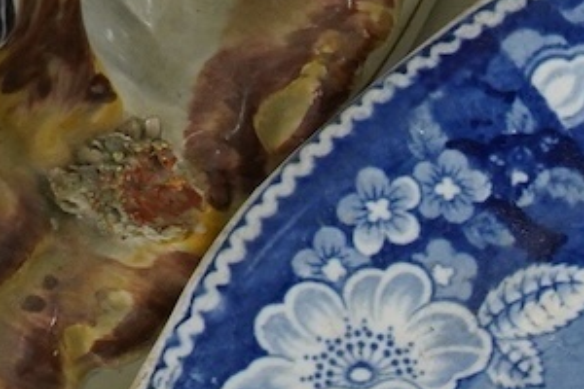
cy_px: 721
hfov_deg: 9.9
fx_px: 3066
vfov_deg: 7.1
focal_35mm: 189
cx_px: 1262
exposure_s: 1/80
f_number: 8
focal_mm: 33
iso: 2500
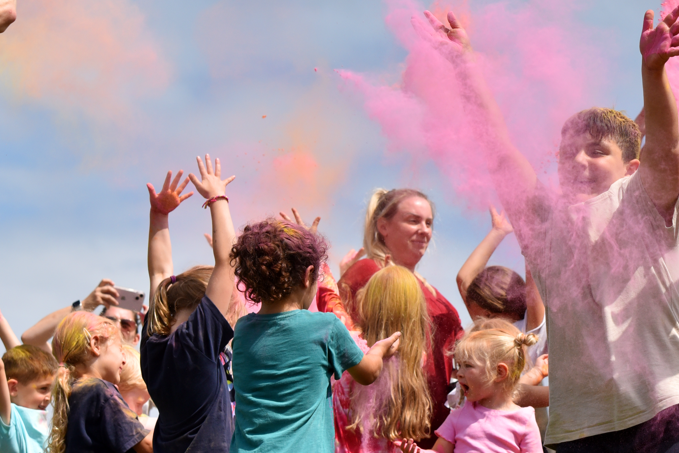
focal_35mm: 130
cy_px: 156
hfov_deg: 15.6
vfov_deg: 10.5
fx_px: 2453
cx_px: 583
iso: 640
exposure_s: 1/4000
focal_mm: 70
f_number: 6.3
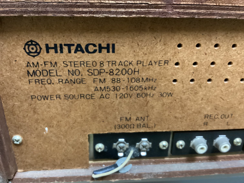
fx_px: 219
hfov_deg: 58.3
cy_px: 92
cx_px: 122
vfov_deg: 45.4
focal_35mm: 31
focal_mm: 3.3
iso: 640
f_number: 2.4
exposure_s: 1/24
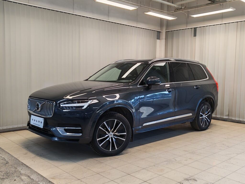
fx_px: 255
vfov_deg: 39.7
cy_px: 92
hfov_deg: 51.4
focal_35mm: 36
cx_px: 122
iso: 64
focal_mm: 5.4
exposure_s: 1/50
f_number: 1.6
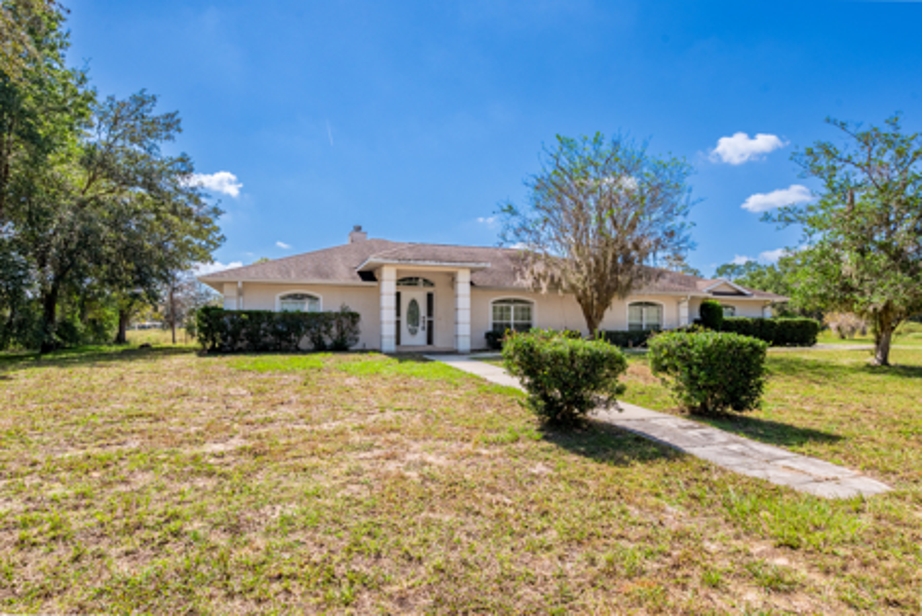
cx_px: 461
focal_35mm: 20
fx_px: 500
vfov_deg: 63.3
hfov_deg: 85.4
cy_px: 308
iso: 400
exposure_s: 1/3200
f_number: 8
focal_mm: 19.5
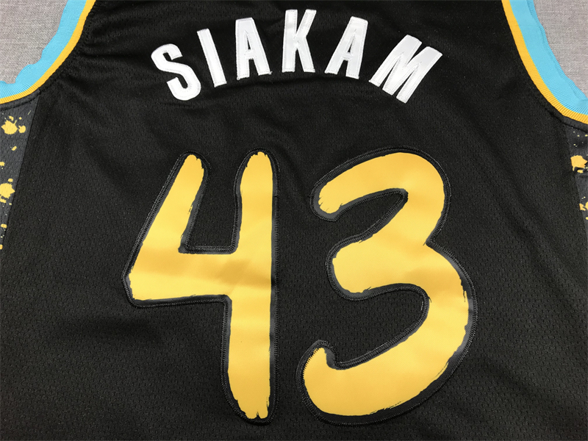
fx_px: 476
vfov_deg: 49.7
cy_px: 220
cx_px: 294
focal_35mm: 28
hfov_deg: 63.4
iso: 20
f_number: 1.8
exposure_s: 1/50
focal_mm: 3.99
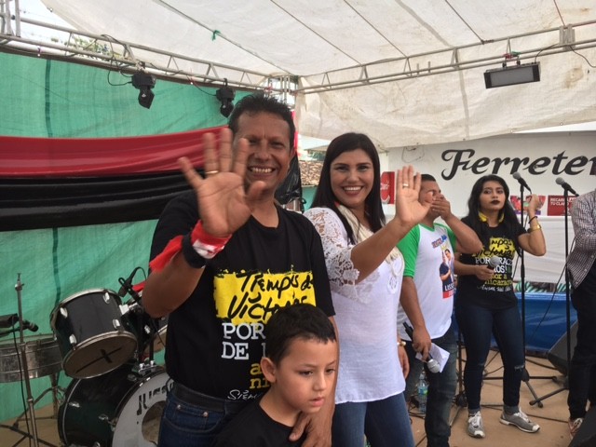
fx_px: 499
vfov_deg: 48.2
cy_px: 224
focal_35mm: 29
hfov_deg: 61.7
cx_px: 298
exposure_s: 1/143
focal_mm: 4.15
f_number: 2.2
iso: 25
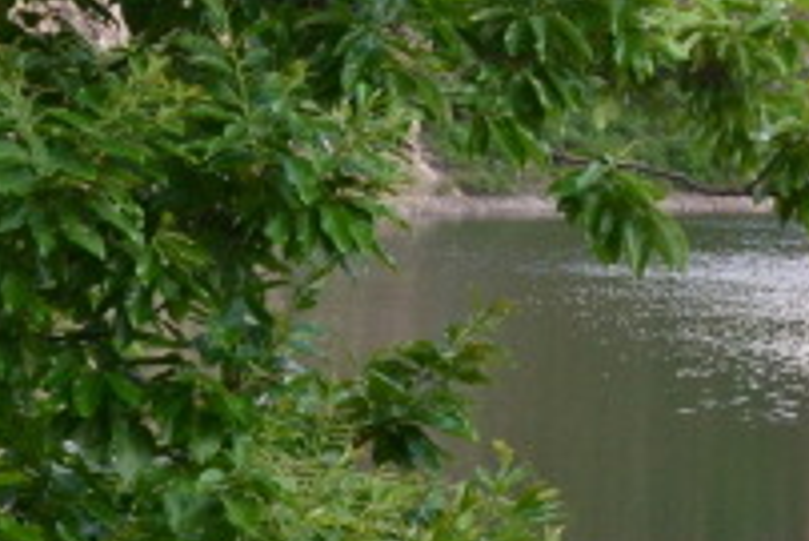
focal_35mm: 198
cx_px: 1498
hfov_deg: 9.8
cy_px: 106
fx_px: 4453
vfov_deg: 6.9
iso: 400
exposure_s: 1/125
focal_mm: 26
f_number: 9
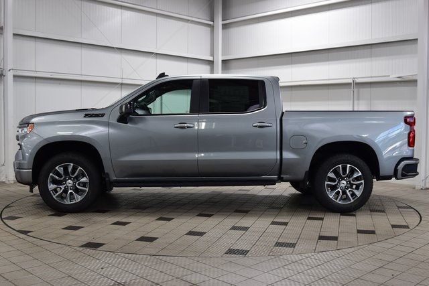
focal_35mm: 40
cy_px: 143
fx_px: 483
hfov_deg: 47.9
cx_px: 214
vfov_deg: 33.0
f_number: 6.3
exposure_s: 1/20
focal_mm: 27
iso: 400
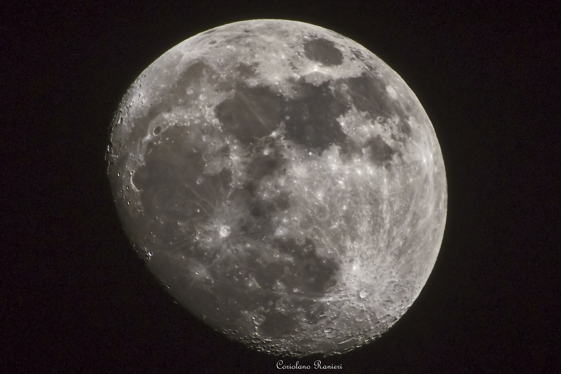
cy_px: 187
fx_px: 16361
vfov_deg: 1.3
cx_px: 280
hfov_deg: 2.0
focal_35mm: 1050
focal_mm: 700
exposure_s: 1/1250
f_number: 8
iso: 640
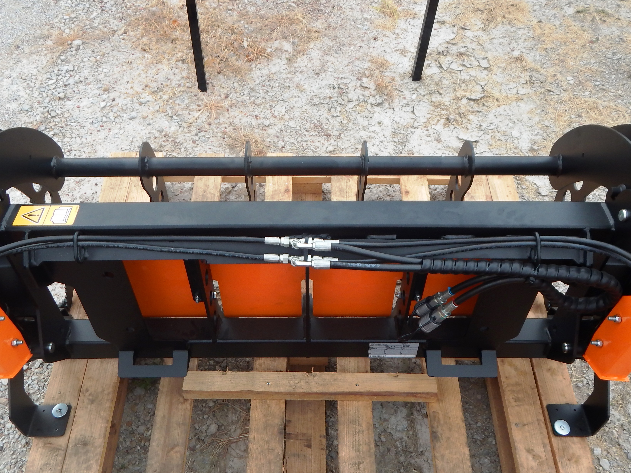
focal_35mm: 31
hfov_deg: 58.3
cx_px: 302
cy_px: 248
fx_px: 565
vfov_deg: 45.4
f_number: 3
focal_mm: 4
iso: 125
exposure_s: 1/200
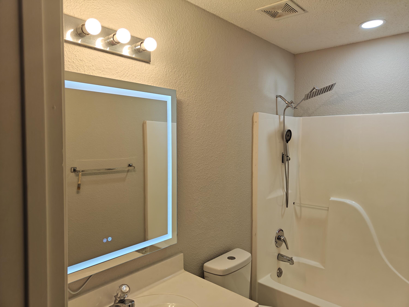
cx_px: 204
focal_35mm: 24
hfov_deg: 71.6
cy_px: 154
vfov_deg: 56.8
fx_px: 284
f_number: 1.8
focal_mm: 5.59
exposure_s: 1/120
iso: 250
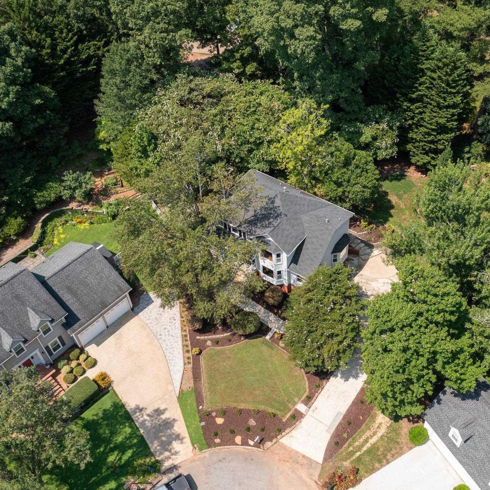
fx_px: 577
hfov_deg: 45.8
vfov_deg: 46.0
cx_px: 293
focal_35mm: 36
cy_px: 246
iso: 100
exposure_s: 1/200
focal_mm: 10.26
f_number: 3.5
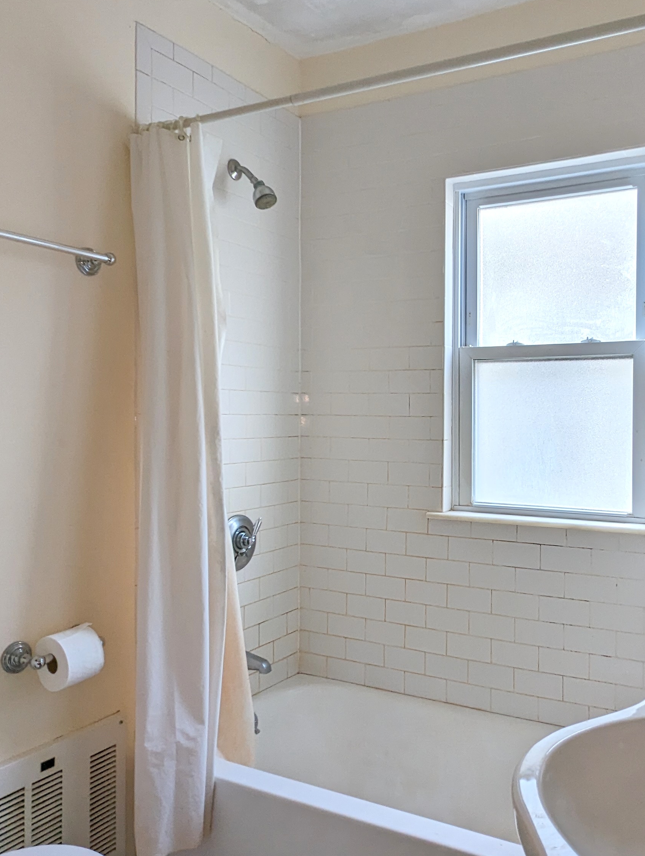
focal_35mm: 29
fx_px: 719
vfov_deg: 61.6
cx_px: 411
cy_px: 424
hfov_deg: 47.8
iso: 75
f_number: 2.2
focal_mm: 2.35
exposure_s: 1/113
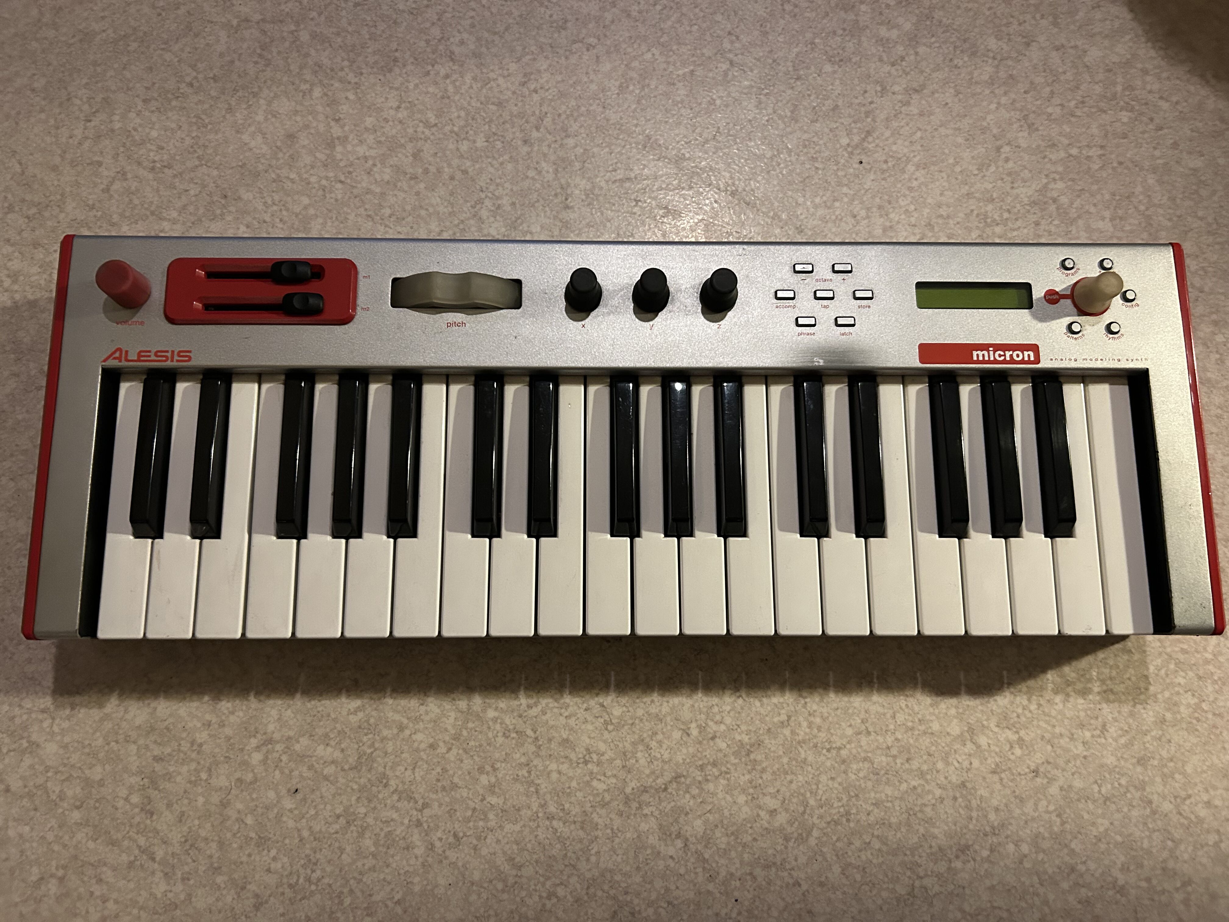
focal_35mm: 26
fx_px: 923
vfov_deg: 53.1
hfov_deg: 67.3
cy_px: 461
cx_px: 614
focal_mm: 5.7
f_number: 1.5
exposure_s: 1/50
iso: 400
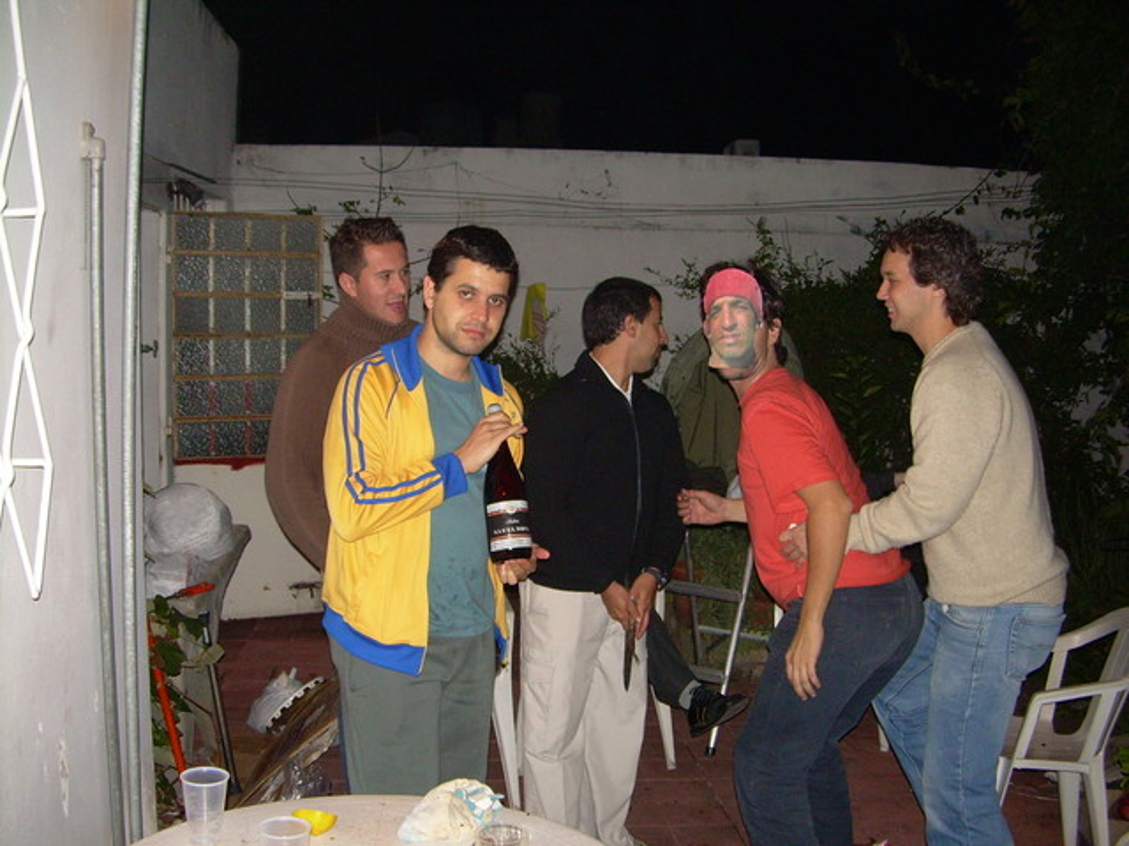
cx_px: 564
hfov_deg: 49.0
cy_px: 423
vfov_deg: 37.7
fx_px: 1239
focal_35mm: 38
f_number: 2.8
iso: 200
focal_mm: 6.3
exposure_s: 1/60
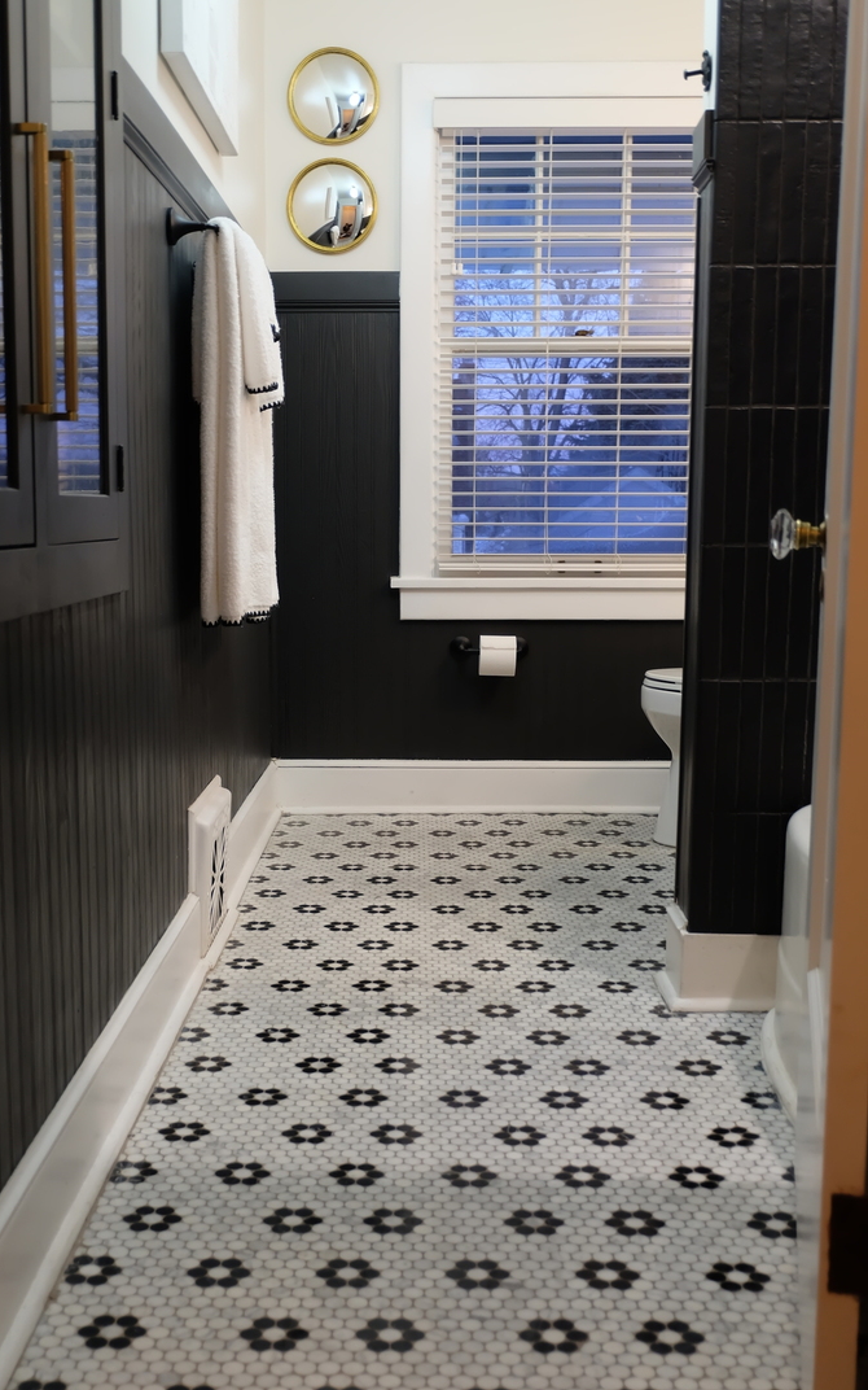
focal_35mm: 39
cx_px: 403
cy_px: 699
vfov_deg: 50.4
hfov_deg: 32.8
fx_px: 1476
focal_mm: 25.6
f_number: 4.5
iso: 500
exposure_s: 1/15
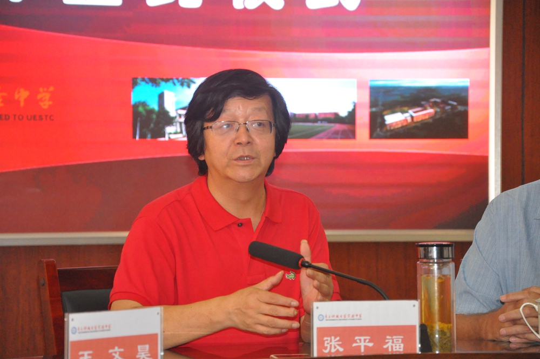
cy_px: 180
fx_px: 2359
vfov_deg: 8.7
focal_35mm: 158
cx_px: 270
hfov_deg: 13.1
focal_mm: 105
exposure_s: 1/90
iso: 3200
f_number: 5.6
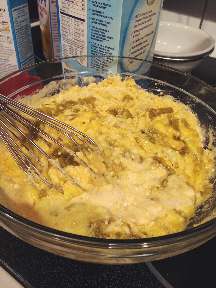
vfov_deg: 61.7
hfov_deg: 48.2
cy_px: 144
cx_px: 108
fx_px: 241
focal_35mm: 29
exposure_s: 1/30
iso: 160
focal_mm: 4.15
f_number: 2.2
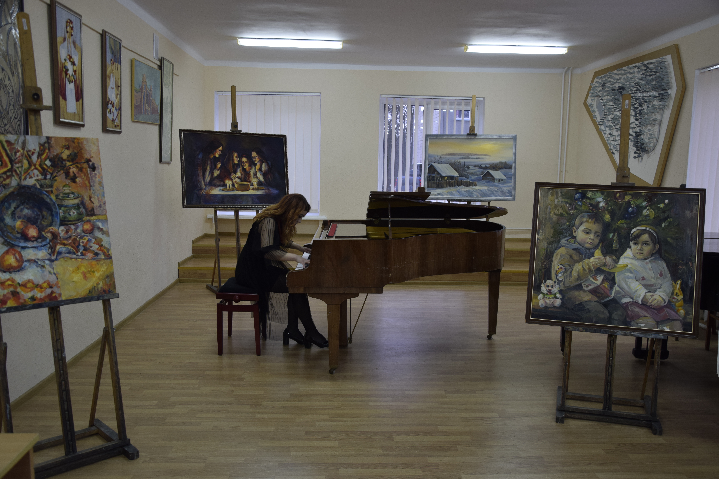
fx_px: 629
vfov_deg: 41.7
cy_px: 240
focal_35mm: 32
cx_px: 360
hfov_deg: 59.5
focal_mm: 21
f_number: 4
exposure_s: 1/60
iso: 450
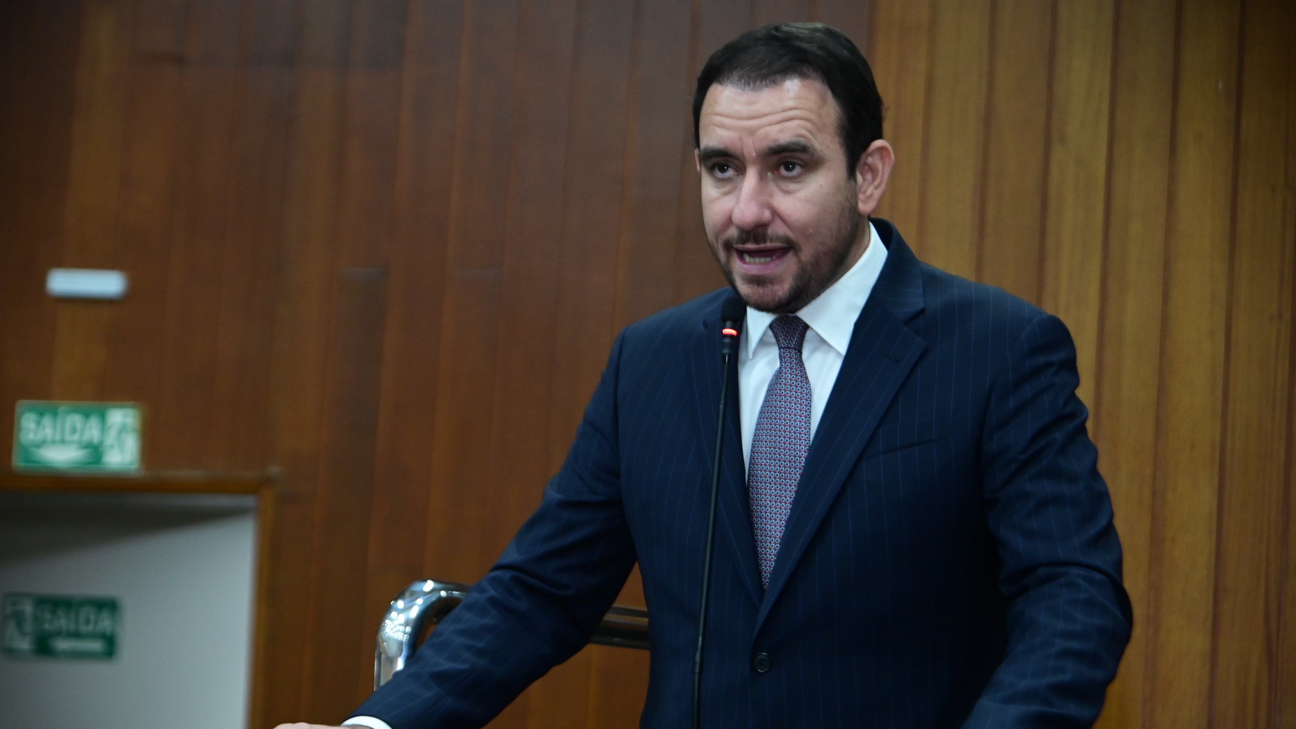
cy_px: 416
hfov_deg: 23.4
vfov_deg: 13.3
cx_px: 649
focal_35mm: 91
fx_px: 3127
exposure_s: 1/125
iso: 3200
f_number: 6.3
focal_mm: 86
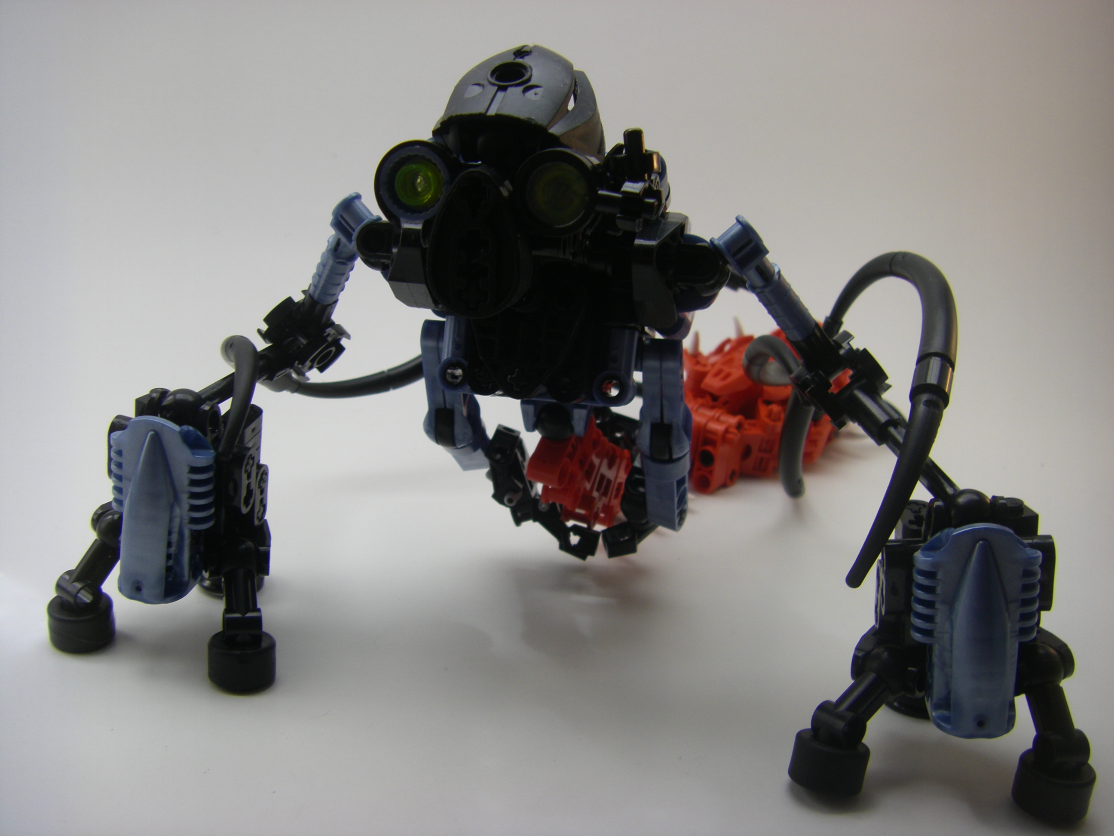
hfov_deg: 49.0
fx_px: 1223
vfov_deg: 37.7
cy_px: 418
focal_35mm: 38
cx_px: 557
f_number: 3.5
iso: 64
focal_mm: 6.3
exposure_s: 1/80
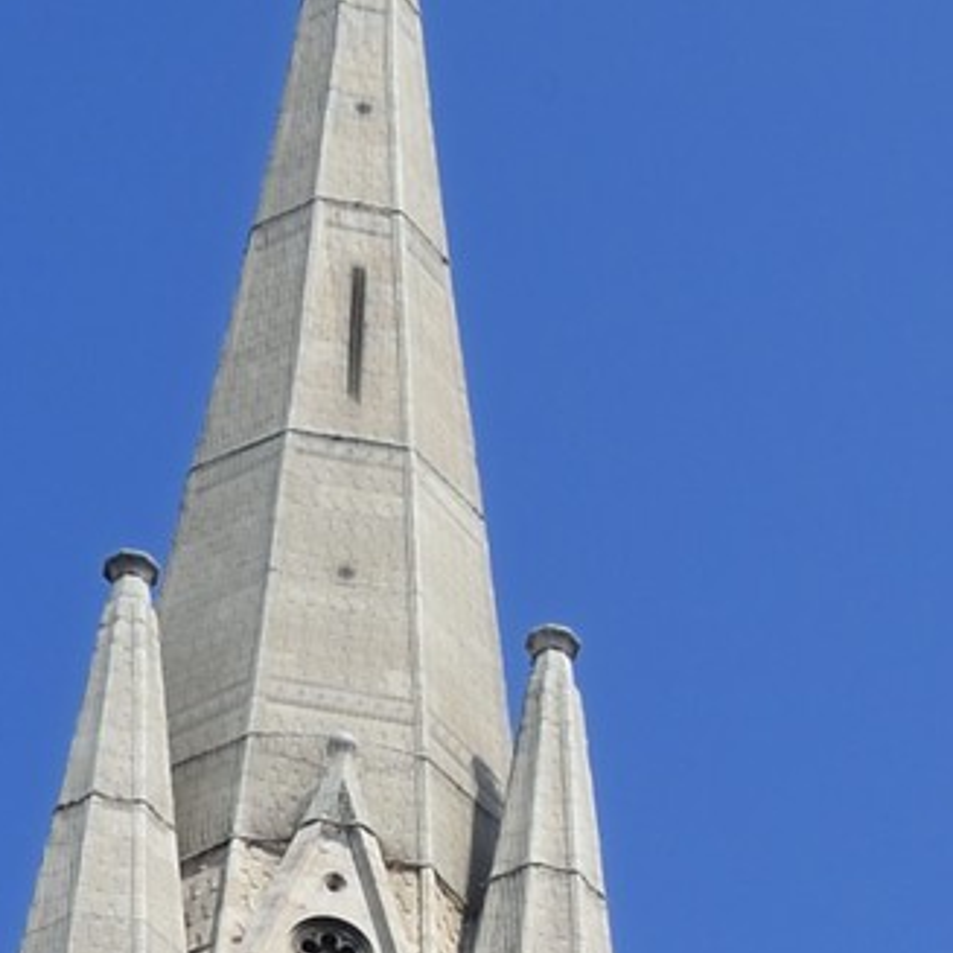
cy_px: 2652
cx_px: 1145
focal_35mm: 187
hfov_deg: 9.2
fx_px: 5825
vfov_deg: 8.2
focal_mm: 30
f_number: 16
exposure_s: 1/250
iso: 200
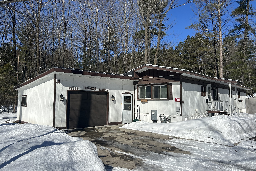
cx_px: 128
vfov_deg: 46.4
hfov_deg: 65.5
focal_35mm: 28
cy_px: 87
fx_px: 199
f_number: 1.5
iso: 50
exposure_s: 1/9434
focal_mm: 5.7
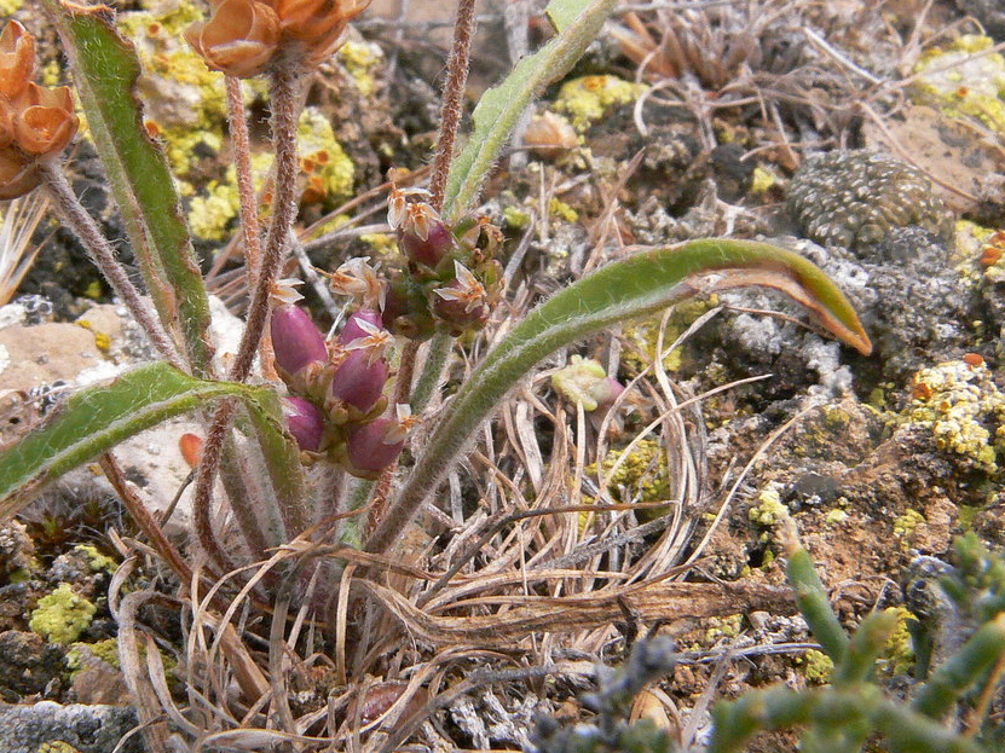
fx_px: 1713
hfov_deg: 32.4
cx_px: 337
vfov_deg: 24.8
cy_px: 289
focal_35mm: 59
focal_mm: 7.4
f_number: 11
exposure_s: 1/160
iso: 200
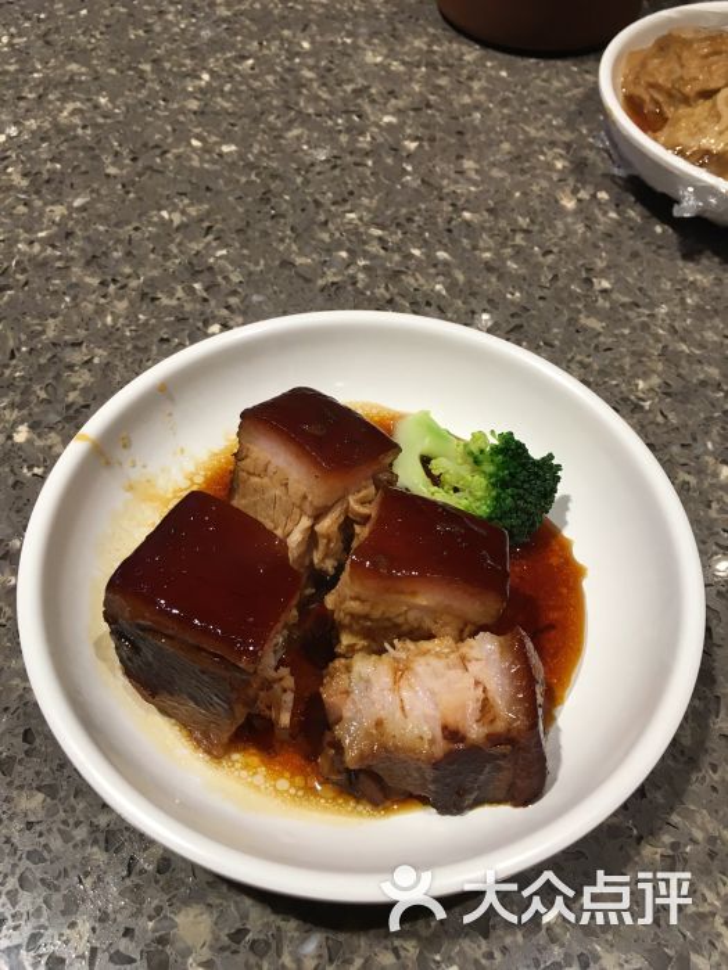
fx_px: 813
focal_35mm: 29
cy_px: 485
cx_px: 364
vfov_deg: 61.7
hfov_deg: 48.2
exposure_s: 1/33
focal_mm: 4.15
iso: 32
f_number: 2.2
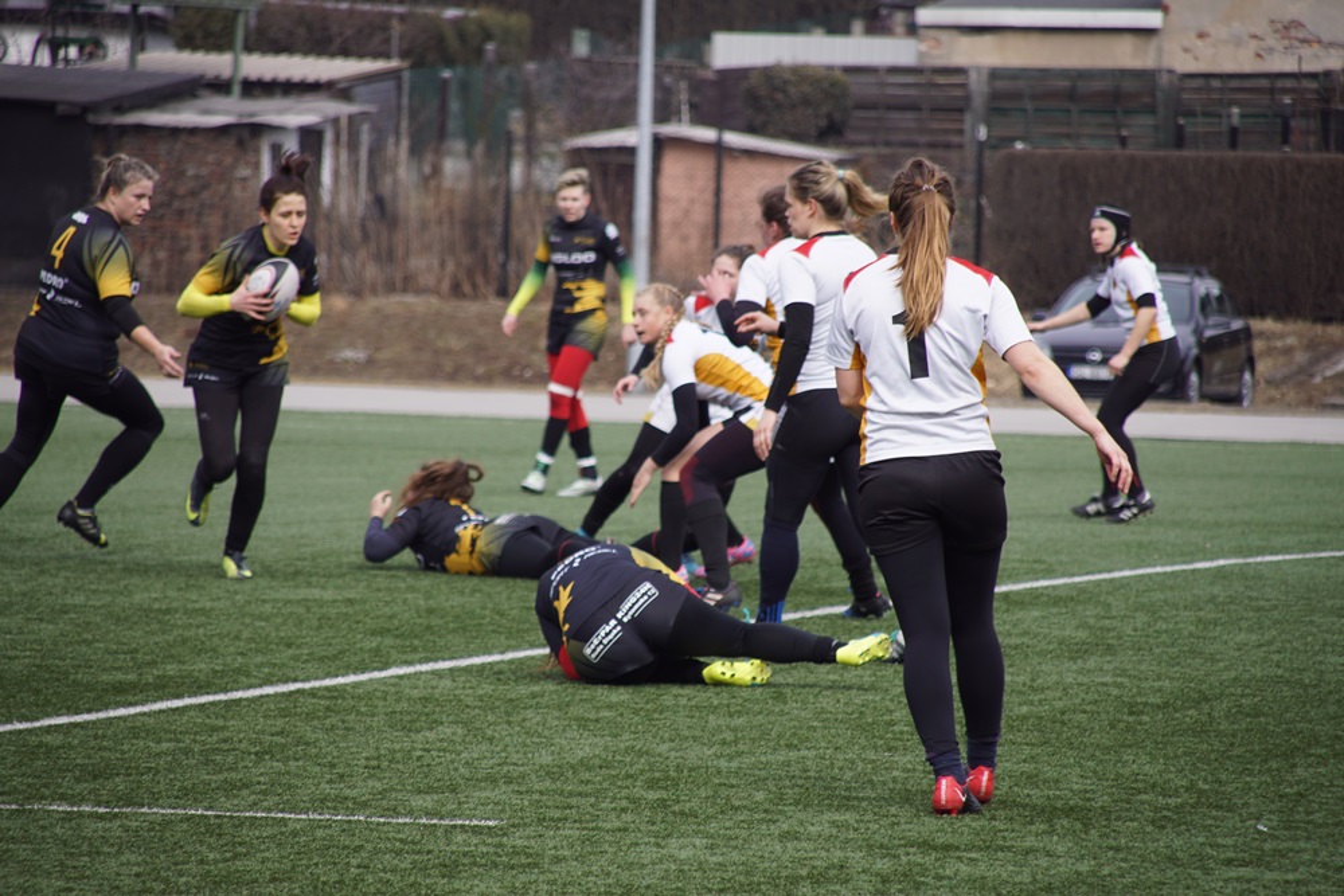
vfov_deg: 4.6
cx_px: 672
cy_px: 448
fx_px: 11201
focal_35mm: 300
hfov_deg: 6.9
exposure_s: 1/320
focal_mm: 200
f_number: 6.3
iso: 200
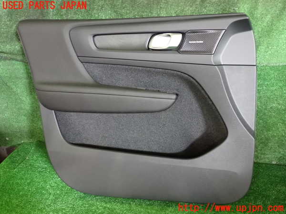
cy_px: 107
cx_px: 143
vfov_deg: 46.8
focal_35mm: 30
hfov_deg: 60.0
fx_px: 248
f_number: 2.3
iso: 1600
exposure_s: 1/60
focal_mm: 5.4
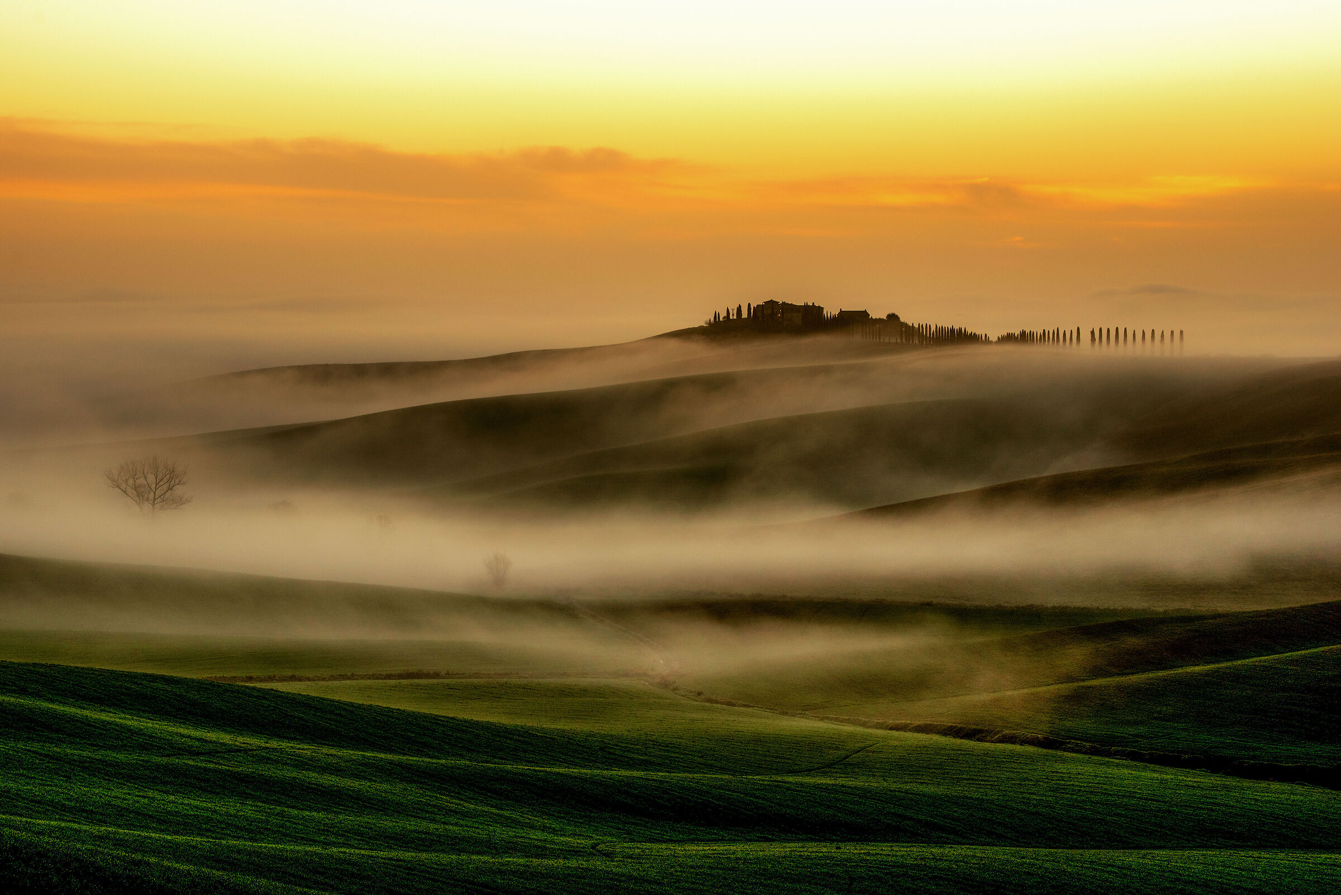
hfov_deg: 21.5
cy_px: 448
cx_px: 670
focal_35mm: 95
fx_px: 3540
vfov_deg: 14.4
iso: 200
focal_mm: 95
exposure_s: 1/60
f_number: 8
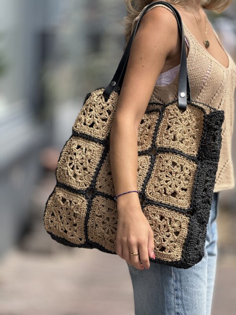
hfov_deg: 12.3
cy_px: 158
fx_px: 1091
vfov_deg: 16.4
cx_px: 118
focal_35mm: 120
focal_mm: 15.66
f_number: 2.8
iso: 64
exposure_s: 1/586
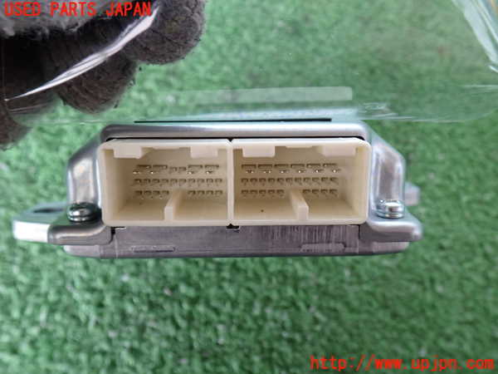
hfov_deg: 60.0
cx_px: 249
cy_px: 187
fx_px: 432
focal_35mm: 30
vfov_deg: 46.8
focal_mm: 5.4
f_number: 2.3
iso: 250
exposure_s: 1/30
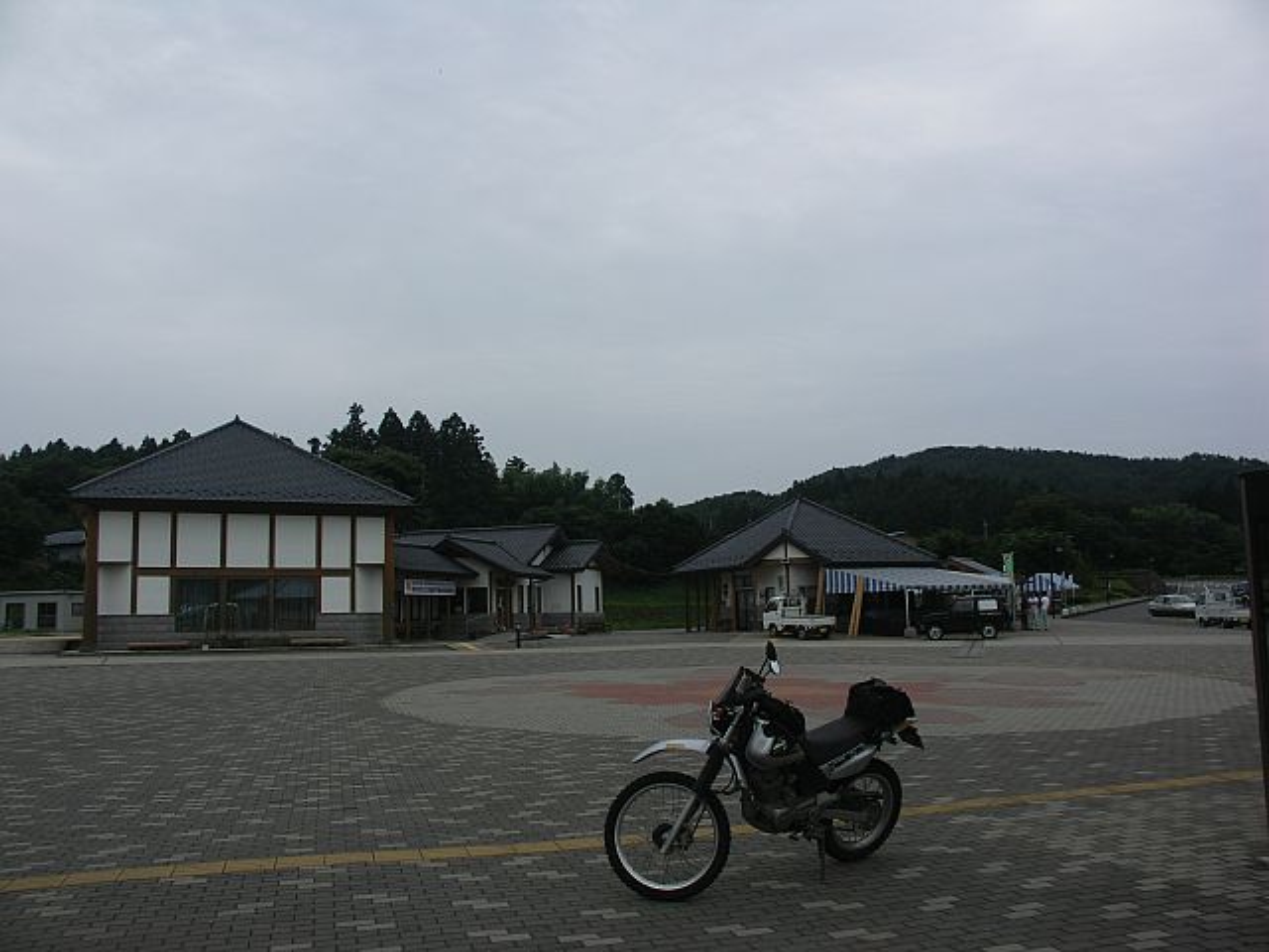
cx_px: 634
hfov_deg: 63.4
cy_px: 476
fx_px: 1026
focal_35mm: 28
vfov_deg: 49.7
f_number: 5
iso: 50
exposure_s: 1/250
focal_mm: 7.2
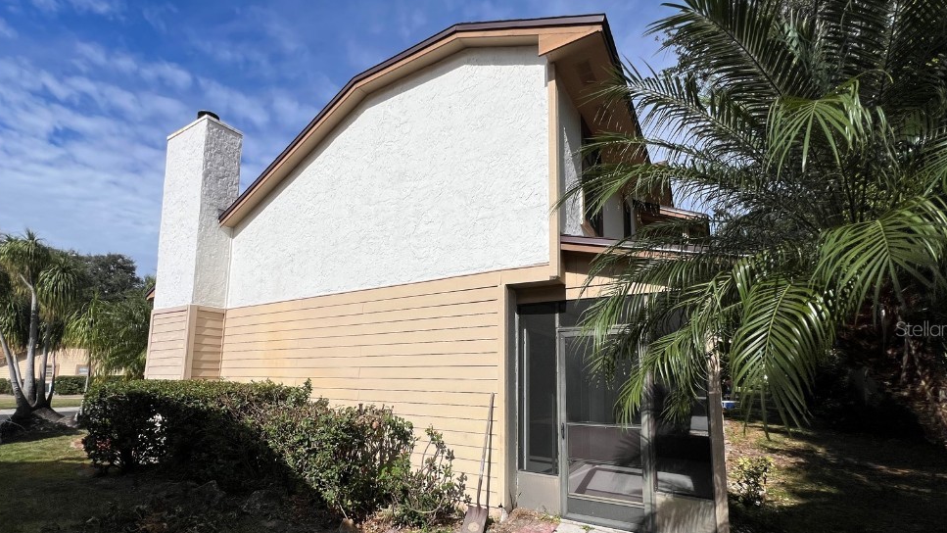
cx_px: 487
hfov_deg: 103.0
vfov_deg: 69.6
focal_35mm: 15
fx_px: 377
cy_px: 328
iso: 32
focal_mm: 1.57
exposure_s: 1/4785
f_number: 1.8
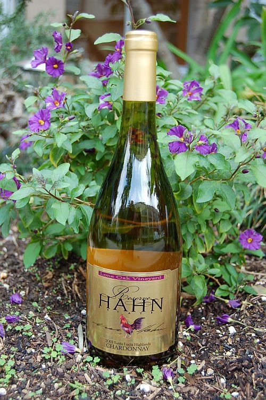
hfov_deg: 26.4
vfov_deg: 38.9
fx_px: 567
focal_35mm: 51
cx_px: 133
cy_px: 200
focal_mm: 34
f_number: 4.5
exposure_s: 1/80
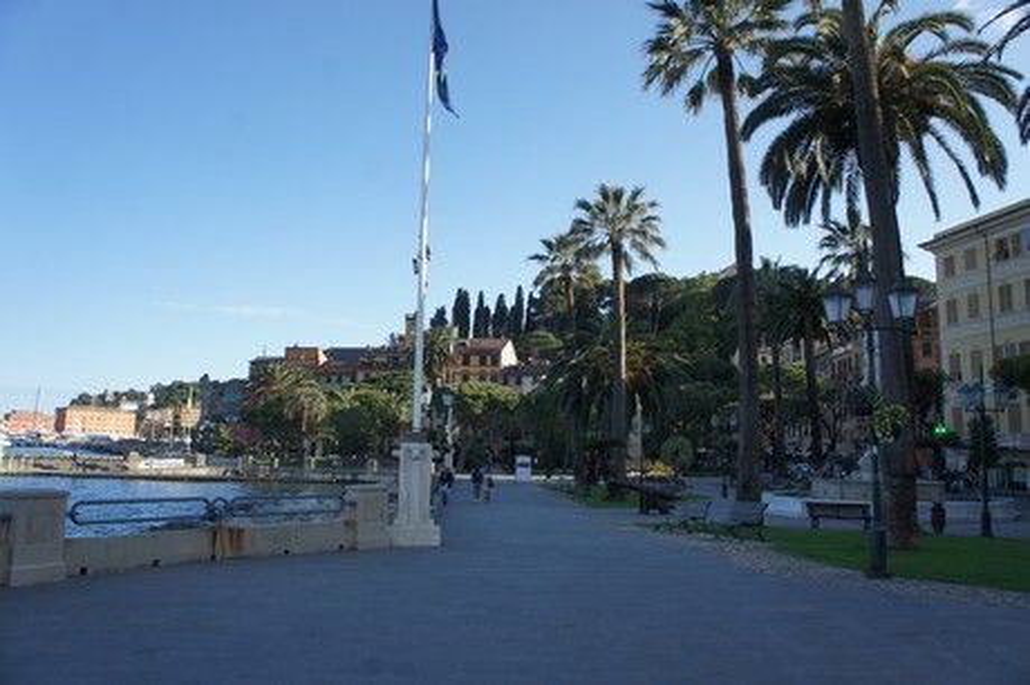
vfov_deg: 47.9
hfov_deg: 67.4
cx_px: 515
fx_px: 772
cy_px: 342
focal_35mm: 27
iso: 200
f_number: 7.1
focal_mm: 18
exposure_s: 1/200
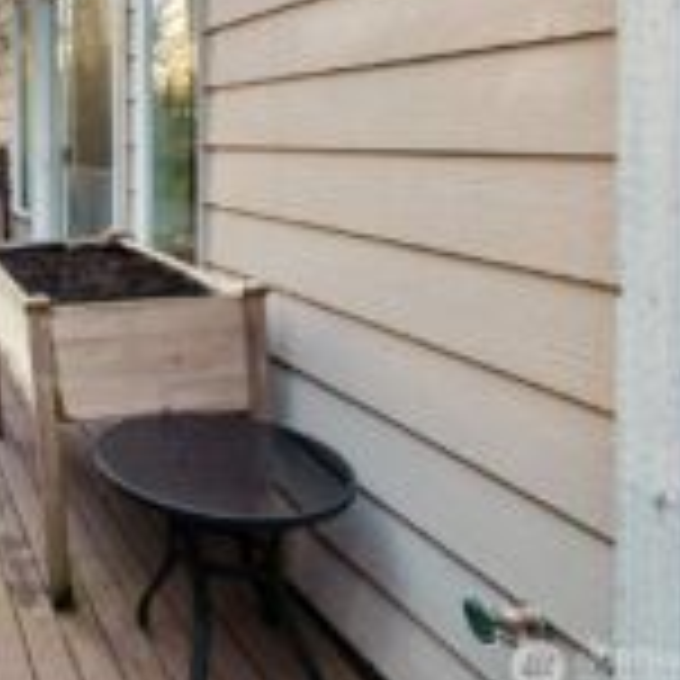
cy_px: 106
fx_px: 800
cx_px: -131
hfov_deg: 36.1
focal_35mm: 36
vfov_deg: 43.2
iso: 1600
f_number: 5
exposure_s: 1/400
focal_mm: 16
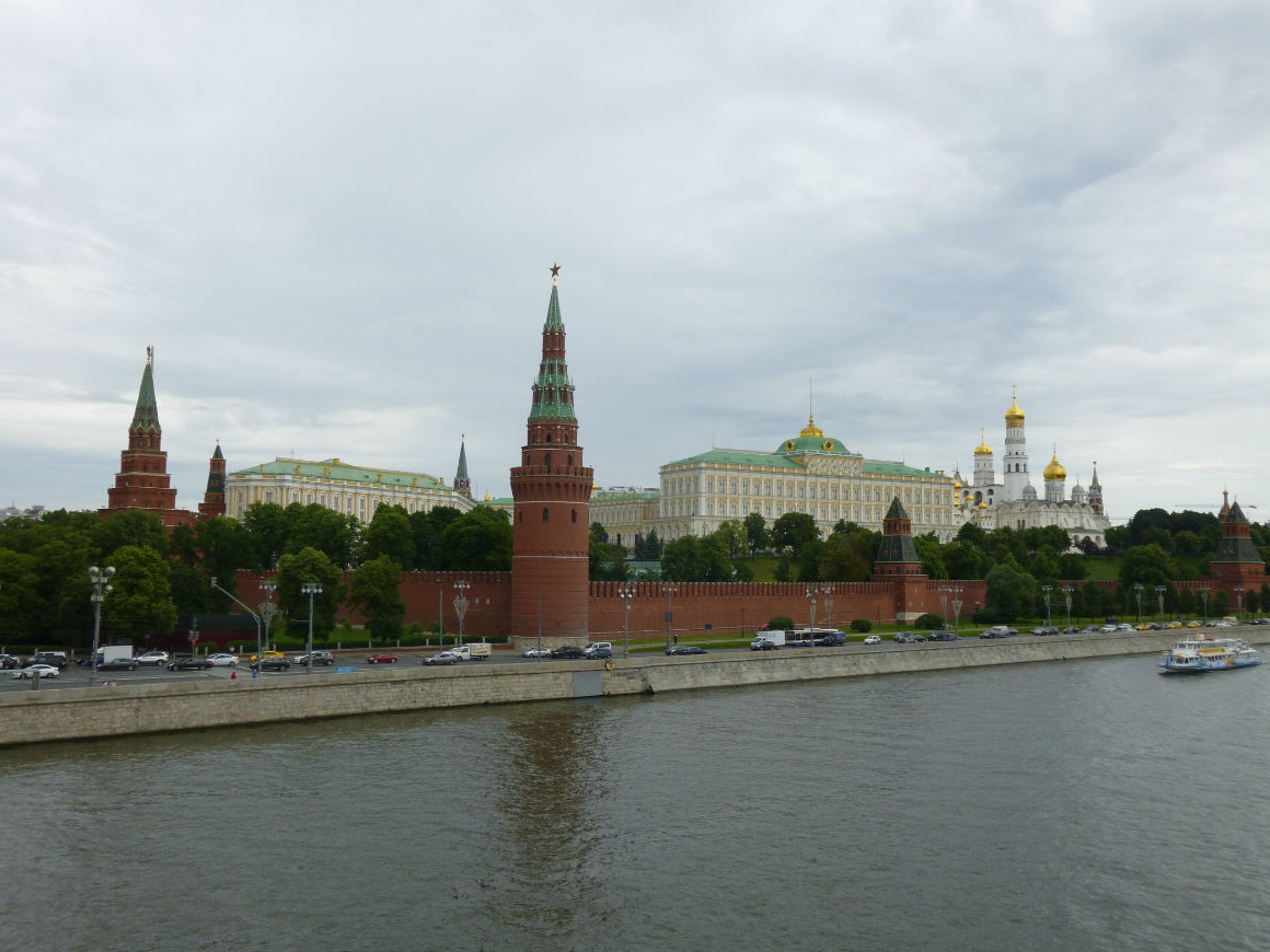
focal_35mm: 32
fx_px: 1174
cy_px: 463
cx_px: 625
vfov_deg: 44.2
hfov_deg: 56.8
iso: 100
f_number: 3.3
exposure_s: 1/640
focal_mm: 5.2
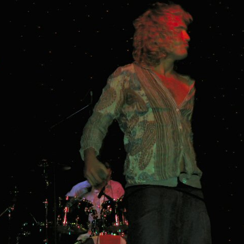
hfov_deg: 15.0
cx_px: 117
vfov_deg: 15.0
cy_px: 122
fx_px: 925
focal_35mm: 116
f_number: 4.6
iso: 200
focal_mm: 14.9
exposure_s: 1/59.9
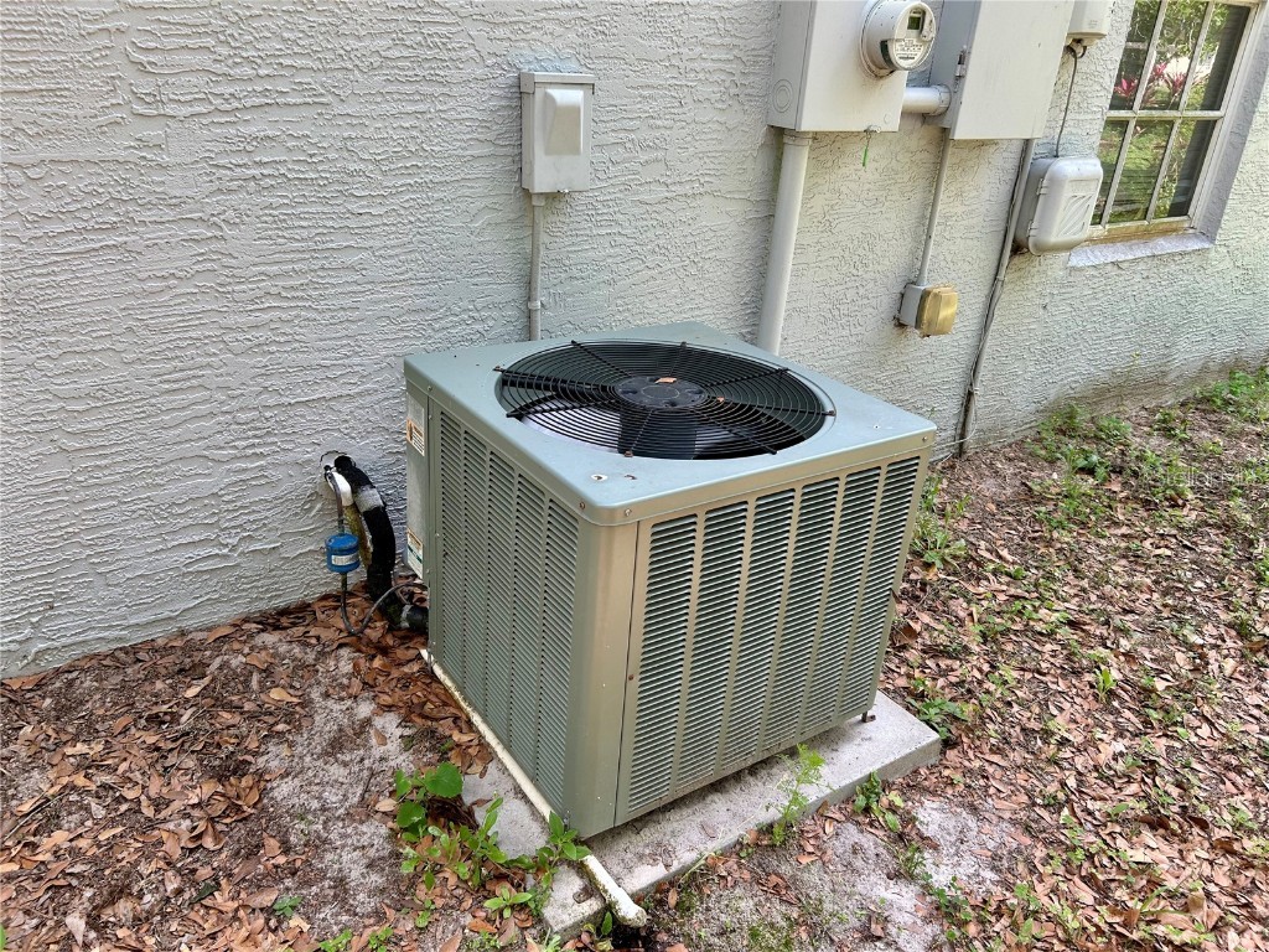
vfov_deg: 53.1
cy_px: 476
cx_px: 634
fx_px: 953
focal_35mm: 26
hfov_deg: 67.3
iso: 40
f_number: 1.5
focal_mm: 5.7
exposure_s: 1/281
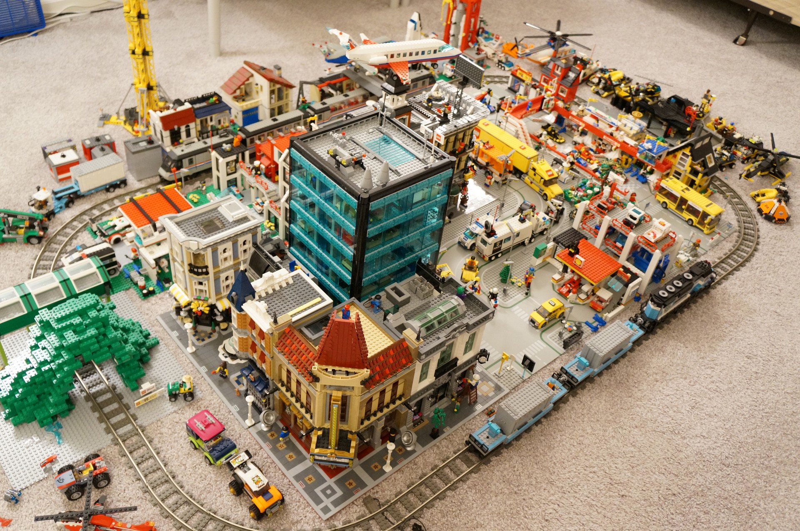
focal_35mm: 32
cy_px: 266
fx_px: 699
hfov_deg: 59.5
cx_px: 400
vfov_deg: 41.6
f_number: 4
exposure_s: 1/25
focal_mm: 21
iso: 1600
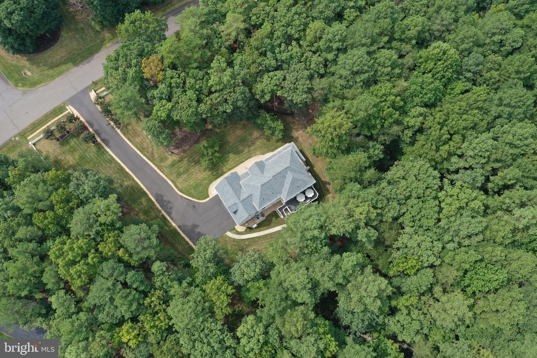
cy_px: 179
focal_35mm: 28
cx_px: 268
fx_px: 418
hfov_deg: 65.5
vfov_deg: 46.4
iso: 100
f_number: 5
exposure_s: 1/200
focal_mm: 10.26
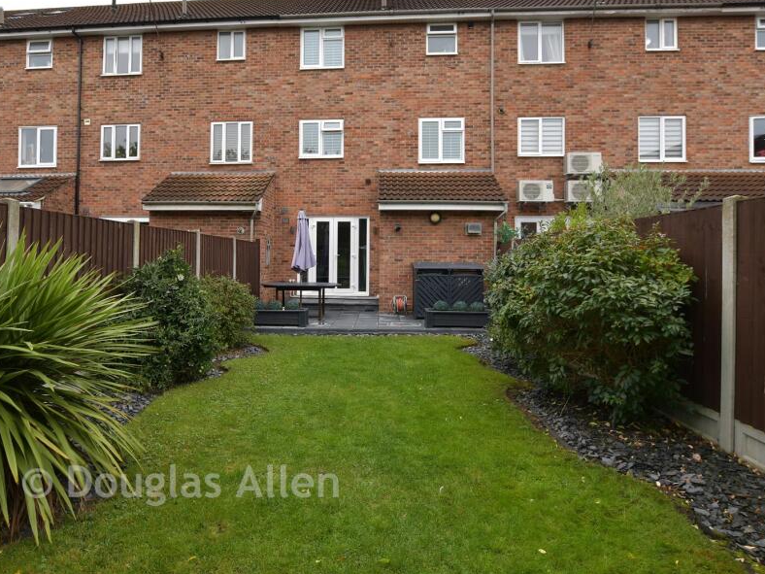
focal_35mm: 20
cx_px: 345
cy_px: 255
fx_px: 442
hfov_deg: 81.5
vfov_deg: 65.8
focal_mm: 11
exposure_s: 1/20
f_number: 8
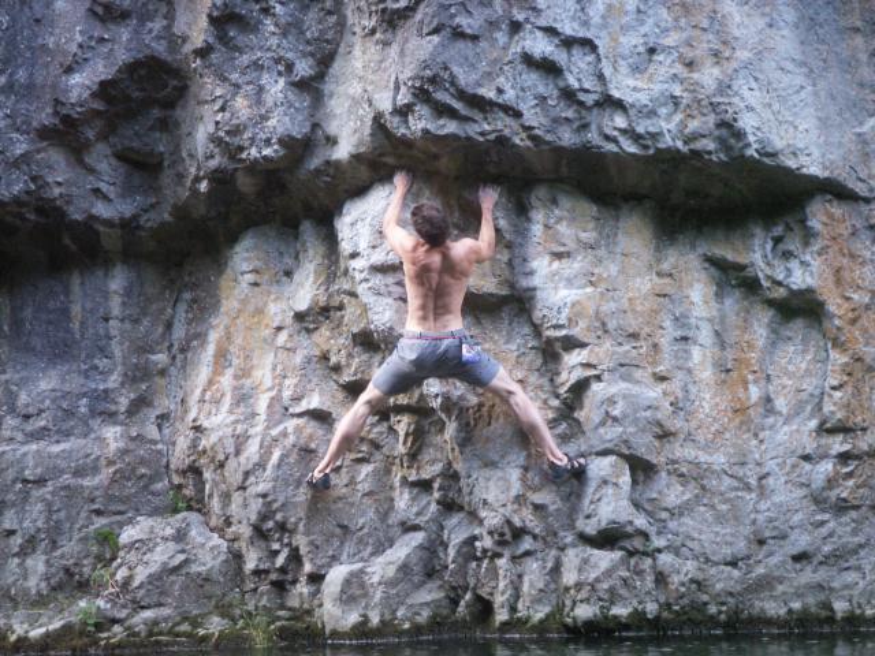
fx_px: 2806
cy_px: 328
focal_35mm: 111
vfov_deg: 13.3
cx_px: 438
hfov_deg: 17.7
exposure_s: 1/20
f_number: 3.8
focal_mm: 23.1
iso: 160
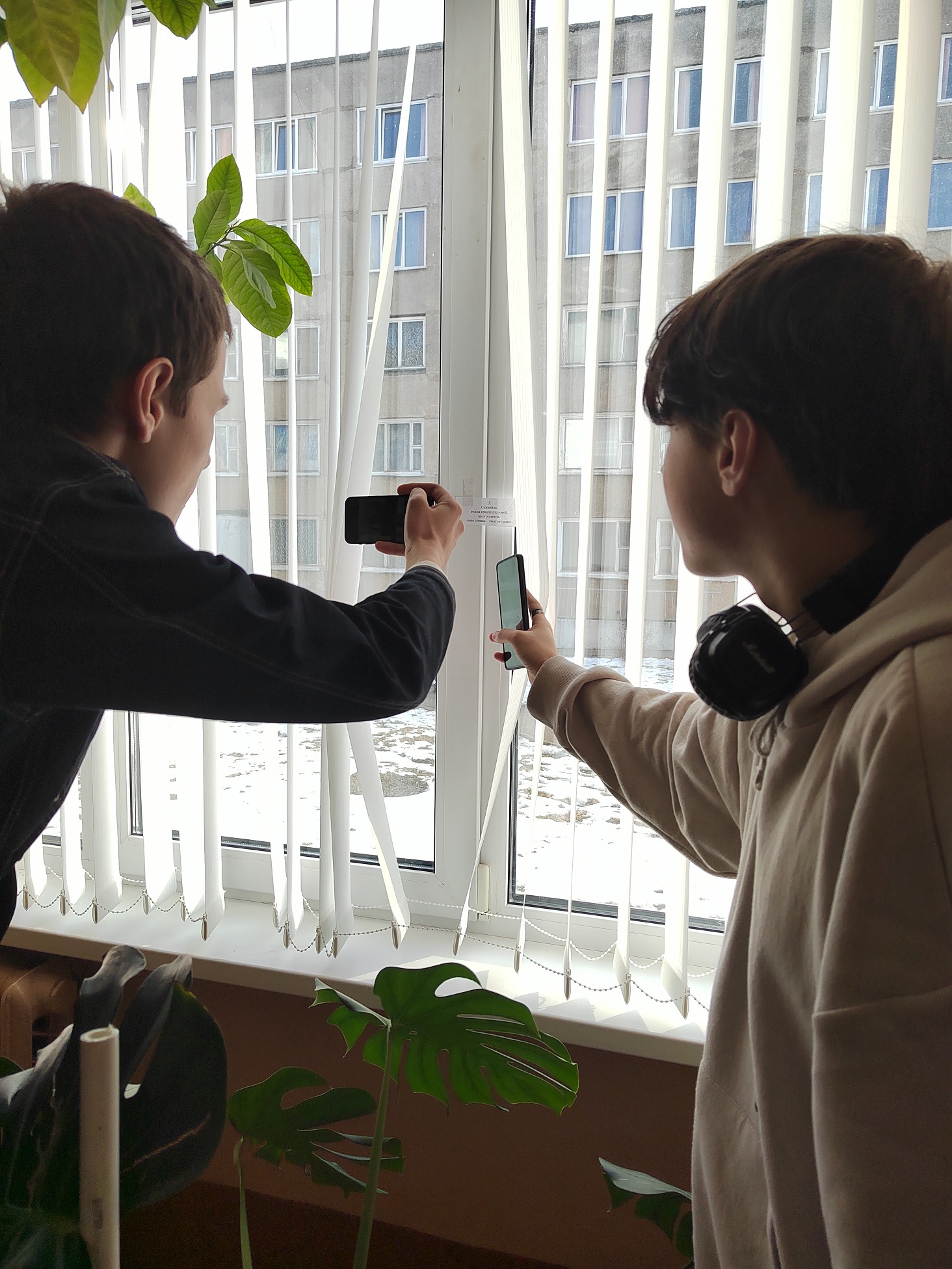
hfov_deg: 58.9
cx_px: 476
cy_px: 634
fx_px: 843
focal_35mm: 23
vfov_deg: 73.9
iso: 313
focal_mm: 5.52
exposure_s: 1/1248
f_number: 1.9
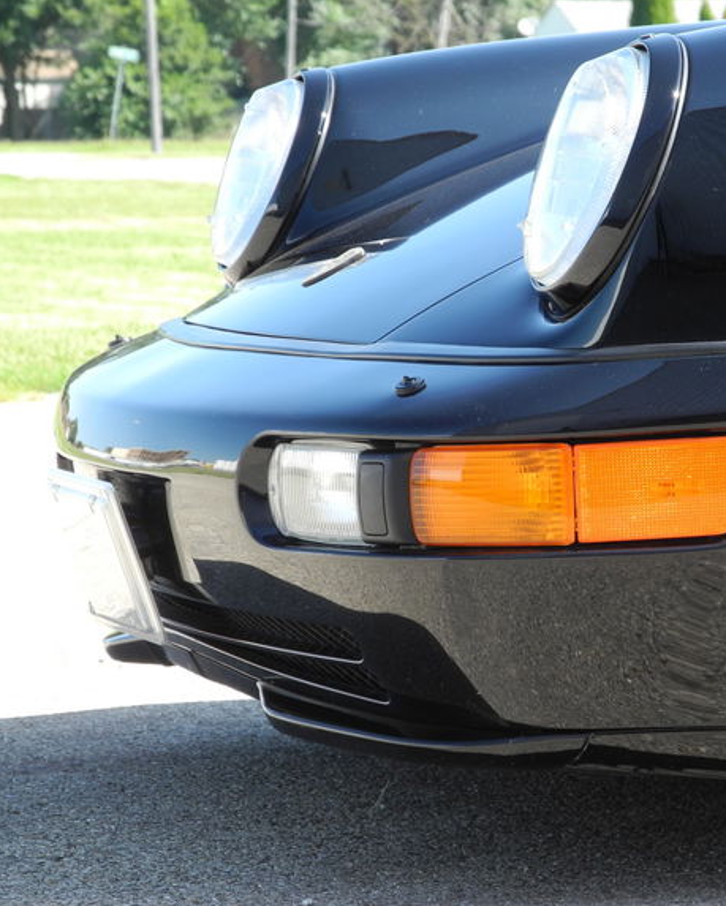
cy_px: 452
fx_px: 5367
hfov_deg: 7.7
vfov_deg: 9.7
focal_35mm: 200
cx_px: 554
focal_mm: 32.6
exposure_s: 1/115
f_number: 5
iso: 100
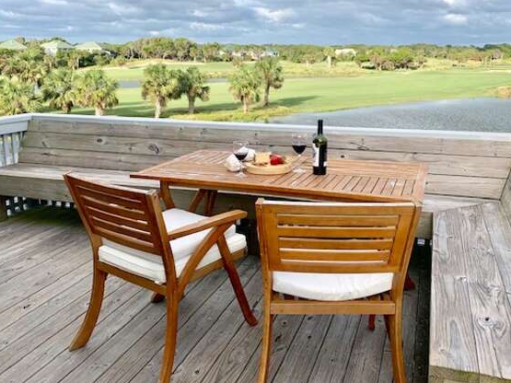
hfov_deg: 56.7
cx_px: 282
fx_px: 472
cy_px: 159
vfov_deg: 44.0
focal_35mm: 32
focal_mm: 4.25
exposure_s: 1/887
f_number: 1.8
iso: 25
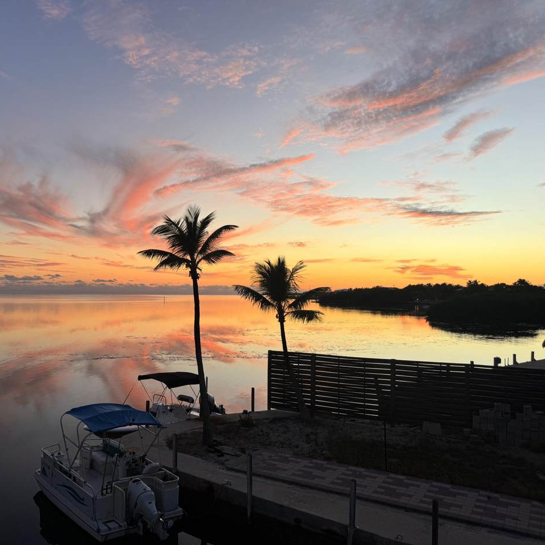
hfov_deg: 54.3
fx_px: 517
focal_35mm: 29
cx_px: 175
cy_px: 270
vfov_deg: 55.6
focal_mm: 6.76
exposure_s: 1/338
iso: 80
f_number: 1.78
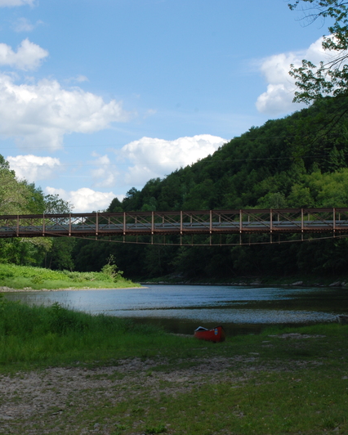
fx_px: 926
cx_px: 127
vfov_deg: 26.4
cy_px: 218
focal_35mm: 72
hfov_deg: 21.2
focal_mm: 34
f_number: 16
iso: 250
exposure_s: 1/125
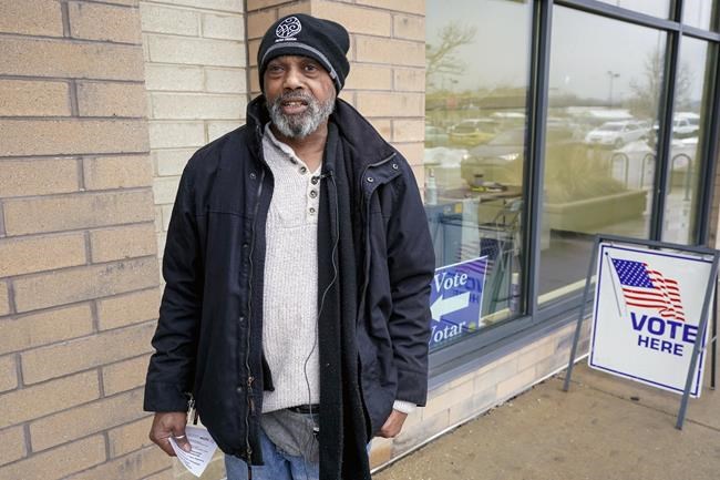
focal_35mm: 30
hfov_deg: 61.9
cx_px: 360
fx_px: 600
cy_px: 240
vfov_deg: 43.6
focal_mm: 30
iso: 1600
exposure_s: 1/250
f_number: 5.6
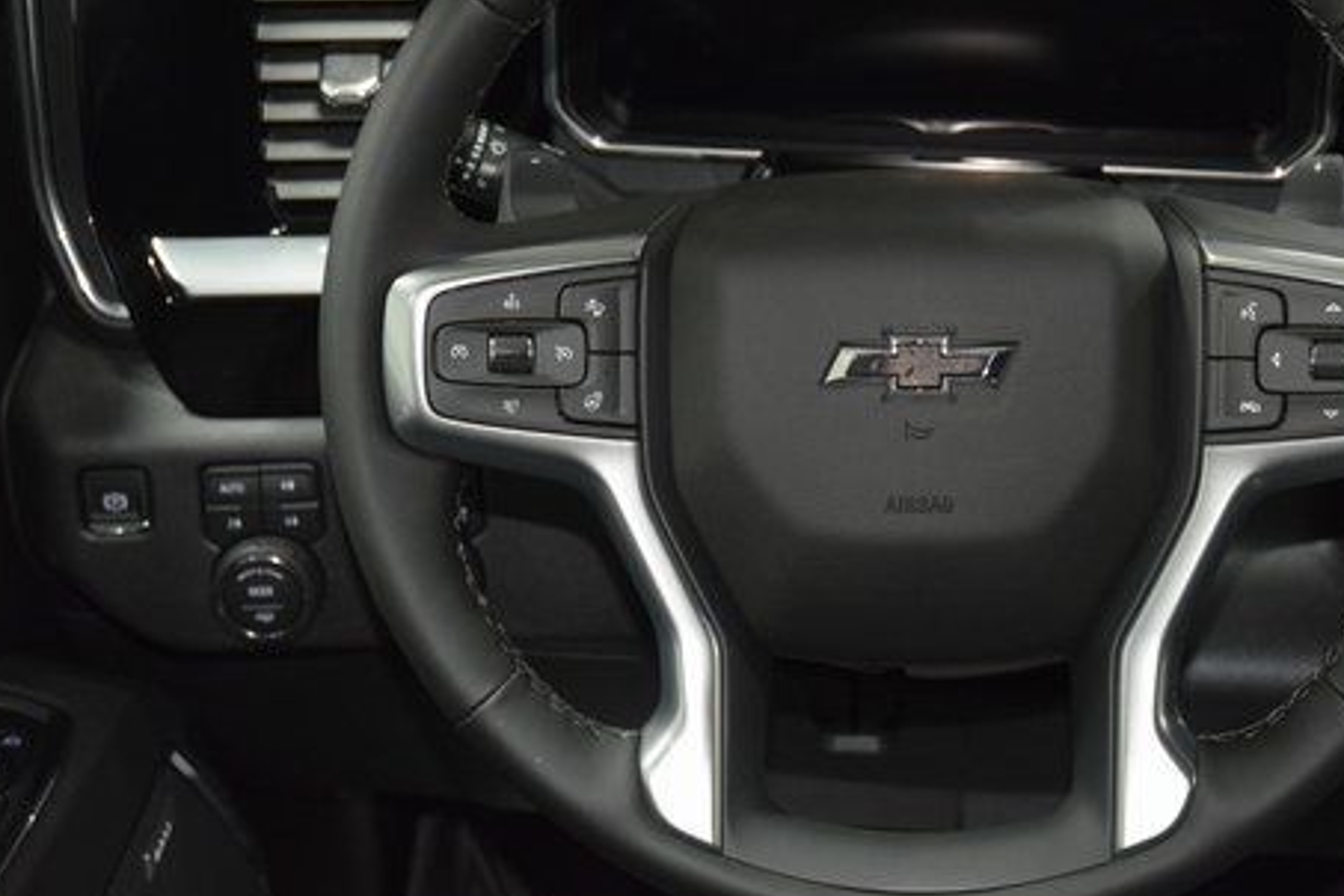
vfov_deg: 18.9
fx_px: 2688
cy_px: 340
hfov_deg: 27.9
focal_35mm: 72
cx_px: 911
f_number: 4
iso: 2200
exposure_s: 1/40
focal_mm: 34
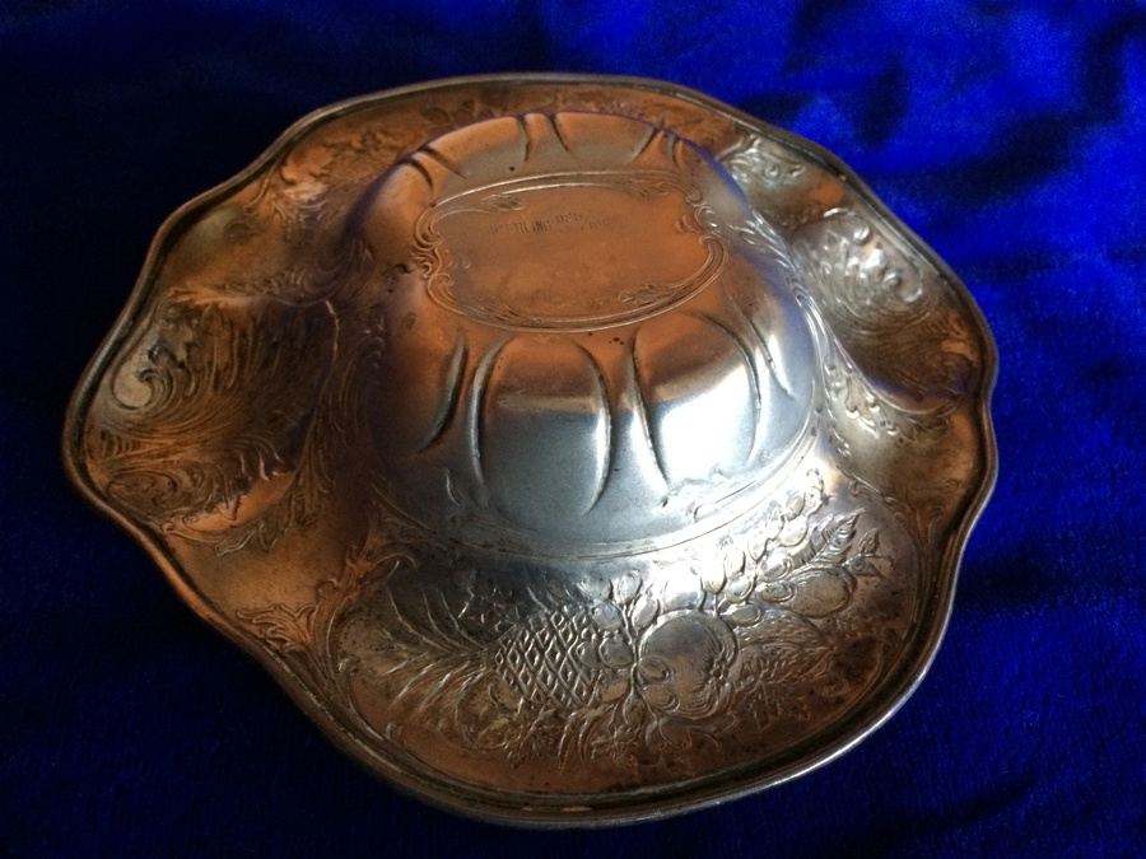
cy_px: 430
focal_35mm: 30
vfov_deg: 46.8
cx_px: 573
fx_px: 993
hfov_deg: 60.0
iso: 320
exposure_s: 1/20
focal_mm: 4.12
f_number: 2.2
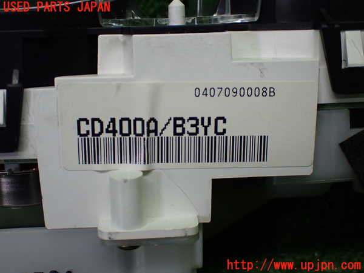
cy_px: 136
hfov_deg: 40.4
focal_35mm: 47
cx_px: 182
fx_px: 494
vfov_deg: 30.9
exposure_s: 1/200
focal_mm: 8.4
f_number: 3.1
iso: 400
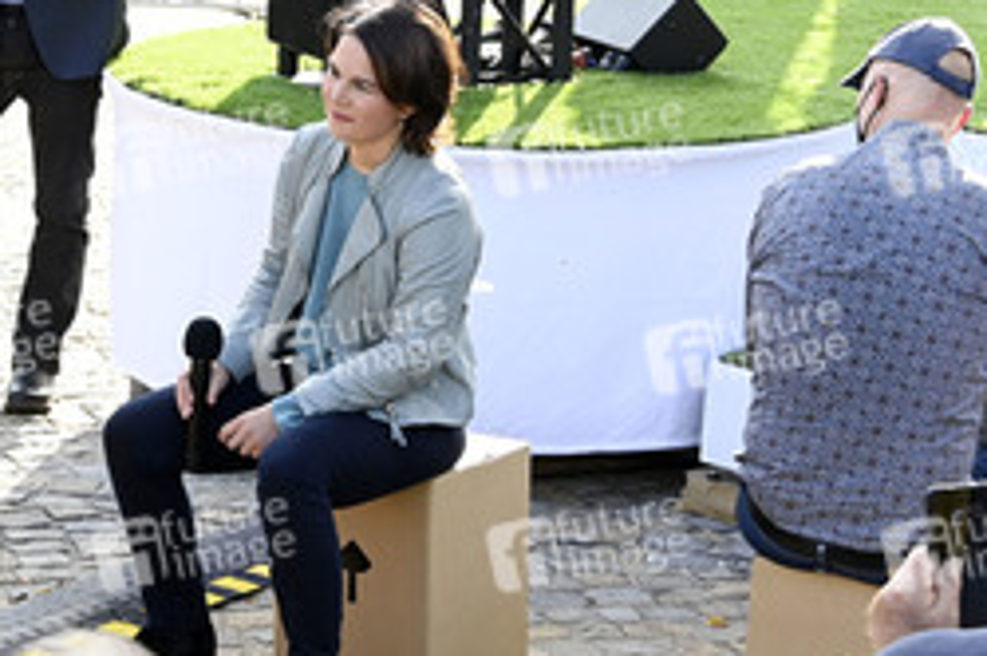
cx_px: 247
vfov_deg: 12.2
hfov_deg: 18.2
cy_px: 249
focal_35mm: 112
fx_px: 3067
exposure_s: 1/800
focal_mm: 62
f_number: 6.3
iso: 1600
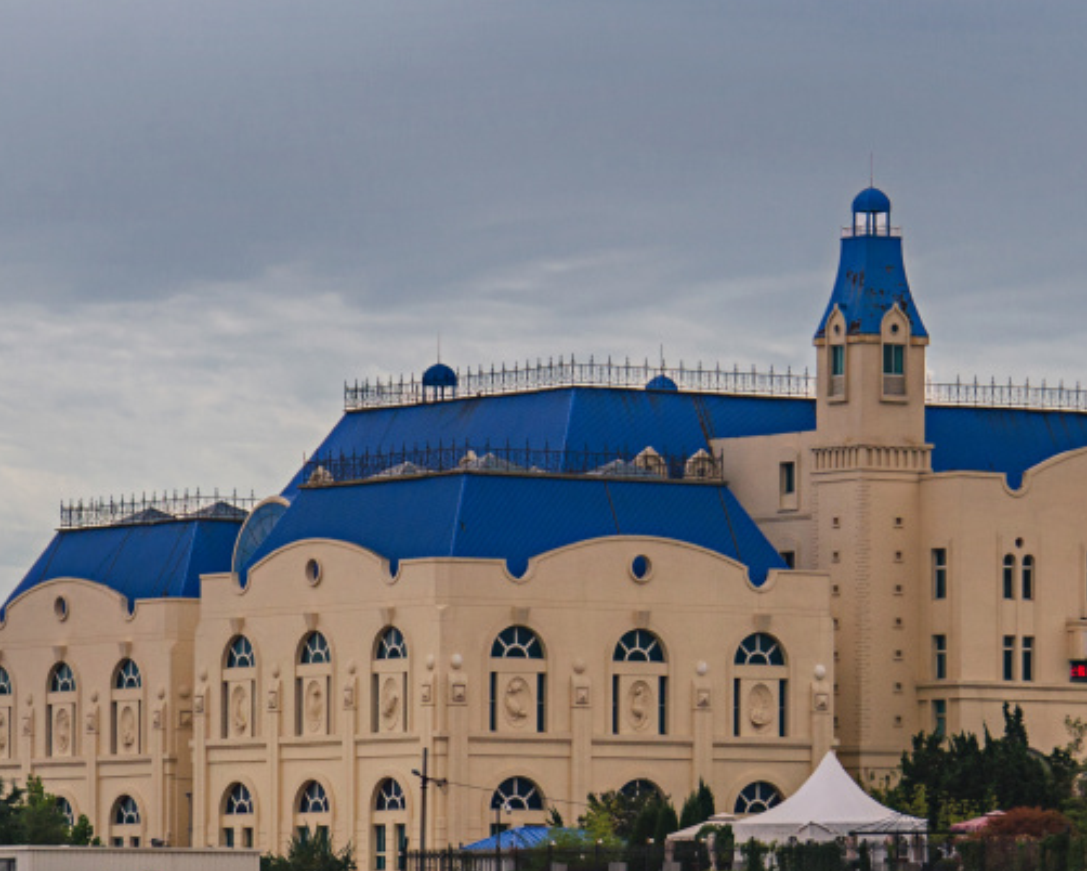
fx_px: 7563
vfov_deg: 6.6
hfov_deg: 8.2
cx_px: 810
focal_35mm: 235
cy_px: 601
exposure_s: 1/500
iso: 100
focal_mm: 70
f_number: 8
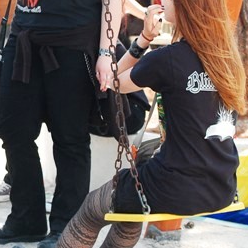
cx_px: -35
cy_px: 66
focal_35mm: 246
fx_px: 1995
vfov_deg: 7.1
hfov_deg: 7.1
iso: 400
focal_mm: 75
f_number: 5
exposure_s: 1/250
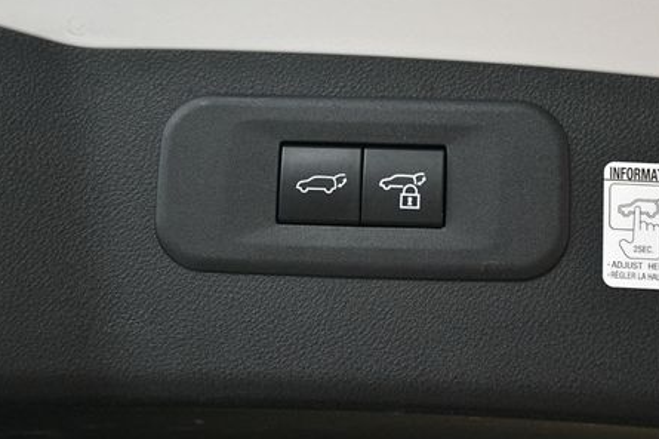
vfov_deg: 19.7
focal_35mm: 69
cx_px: 370
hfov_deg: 29.2
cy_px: 187
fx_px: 1262
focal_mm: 32
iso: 3200
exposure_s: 1/80
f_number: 4
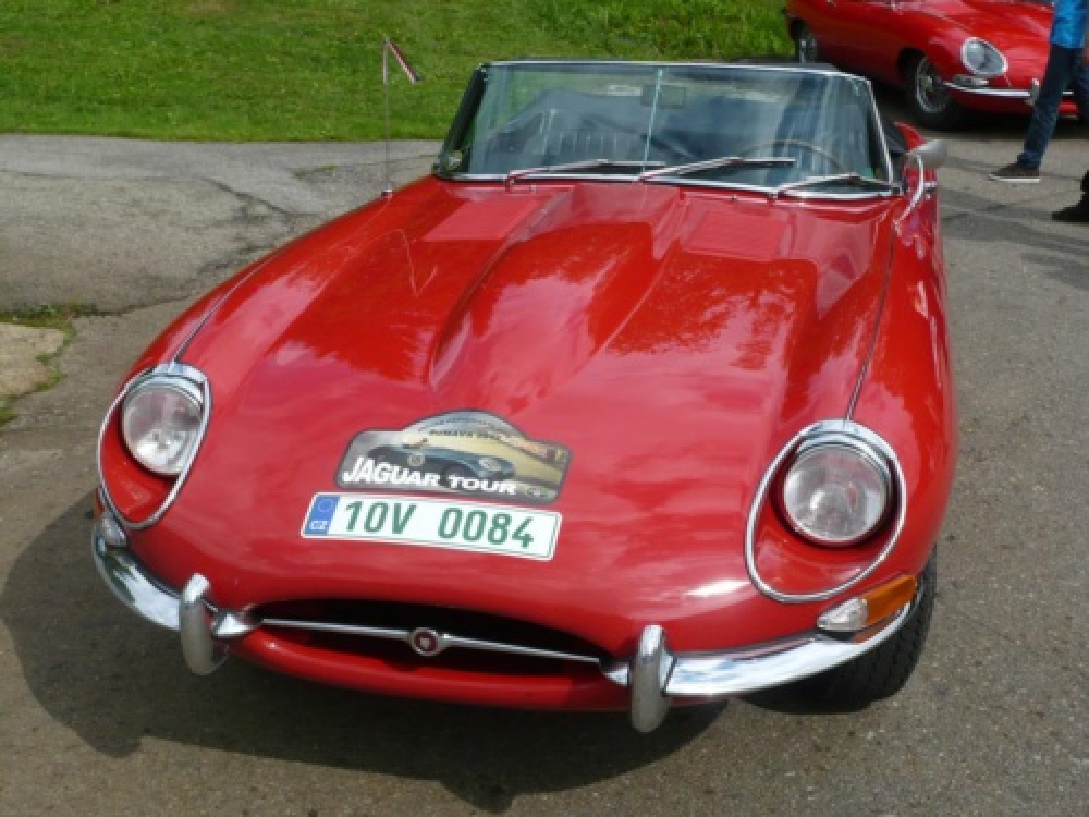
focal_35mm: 50
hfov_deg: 38.2
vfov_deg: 29.1
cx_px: 544
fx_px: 1573
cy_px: 408
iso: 100
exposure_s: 1/125
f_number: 10
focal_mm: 8.3
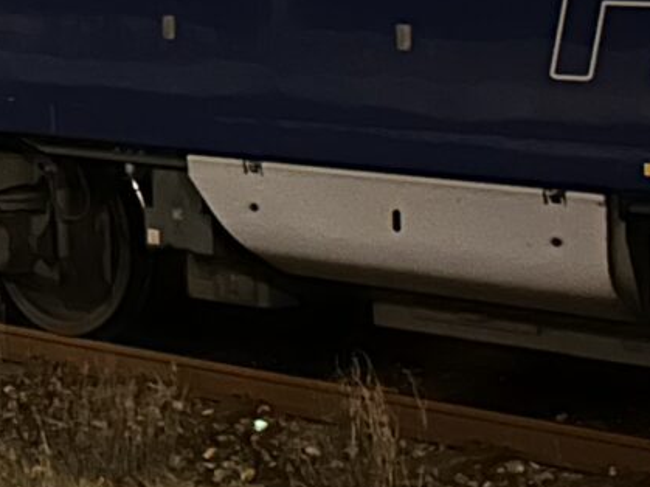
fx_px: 2985
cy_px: -160
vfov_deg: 9.2
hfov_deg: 10.6
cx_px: -928
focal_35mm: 159
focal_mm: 5.7
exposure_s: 1/9
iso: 1000
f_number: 1.5
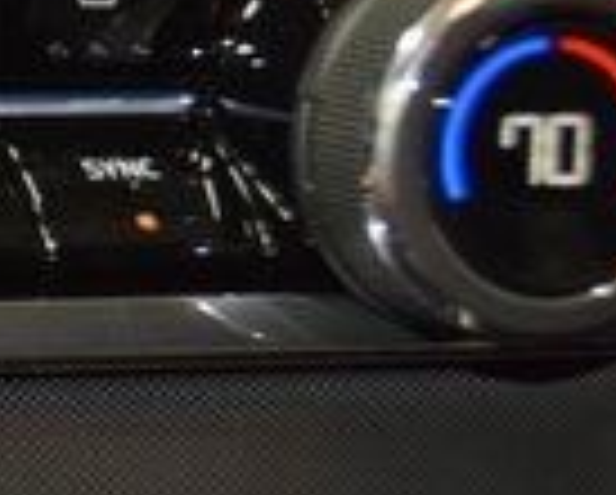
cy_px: 169
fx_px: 4327
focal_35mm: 237
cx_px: -724
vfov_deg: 6.5
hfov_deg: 7.7
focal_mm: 36
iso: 1250
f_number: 5
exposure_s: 1/30
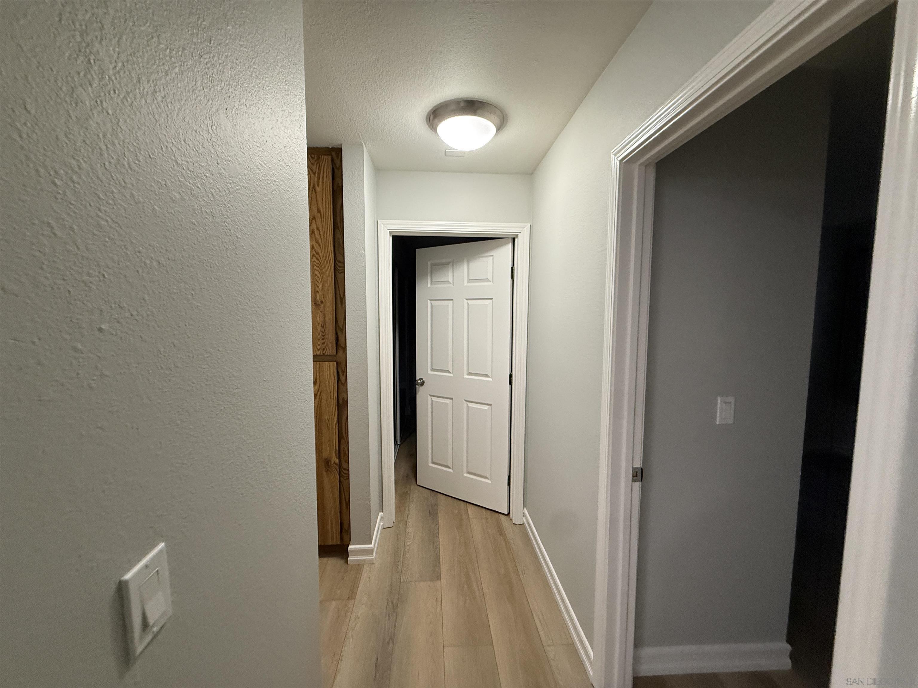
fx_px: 371
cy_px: 344
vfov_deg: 85.7
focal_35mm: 14
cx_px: 459
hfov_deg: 102.1
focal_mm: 2.22
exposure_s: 1/60
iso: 320
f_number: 2.2
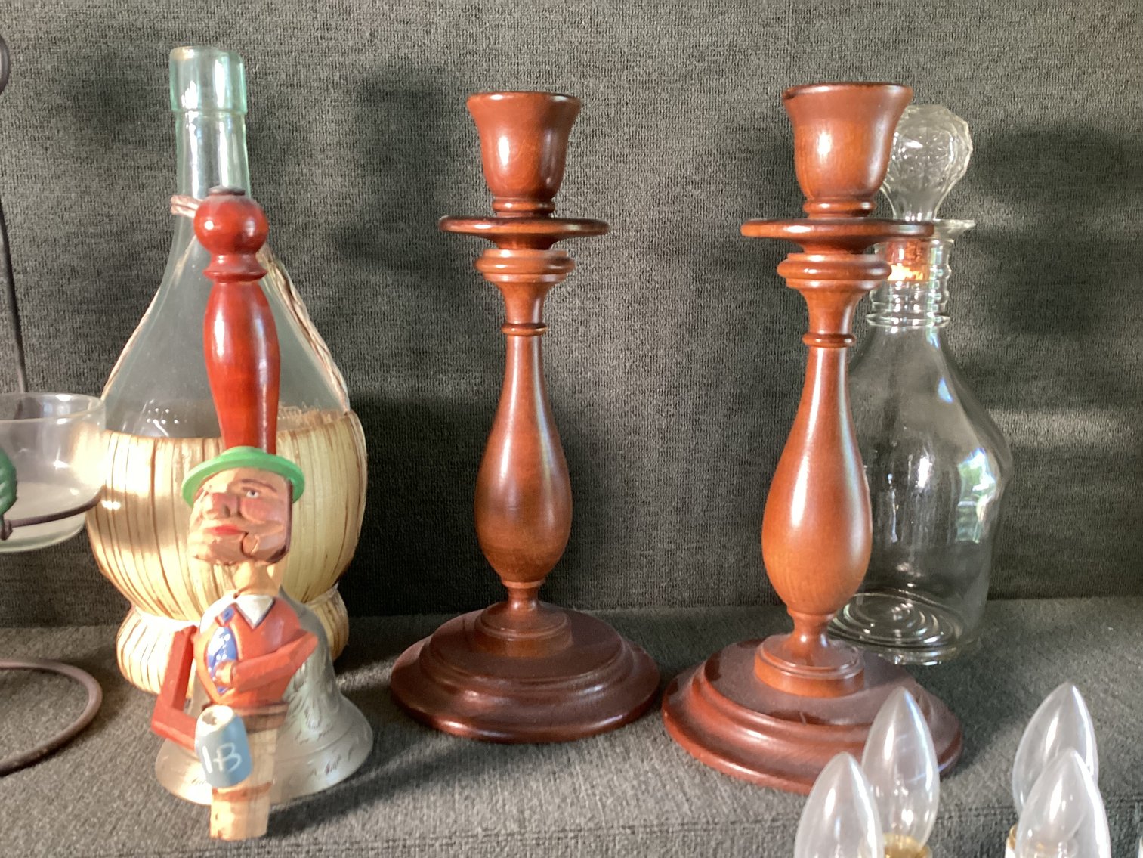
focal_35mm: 31
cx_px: 572
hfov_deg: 58.3
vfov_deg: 45.4
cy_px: 429
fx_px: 1024
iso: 250
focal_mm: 3.3
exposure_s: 1/60
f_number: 2.4
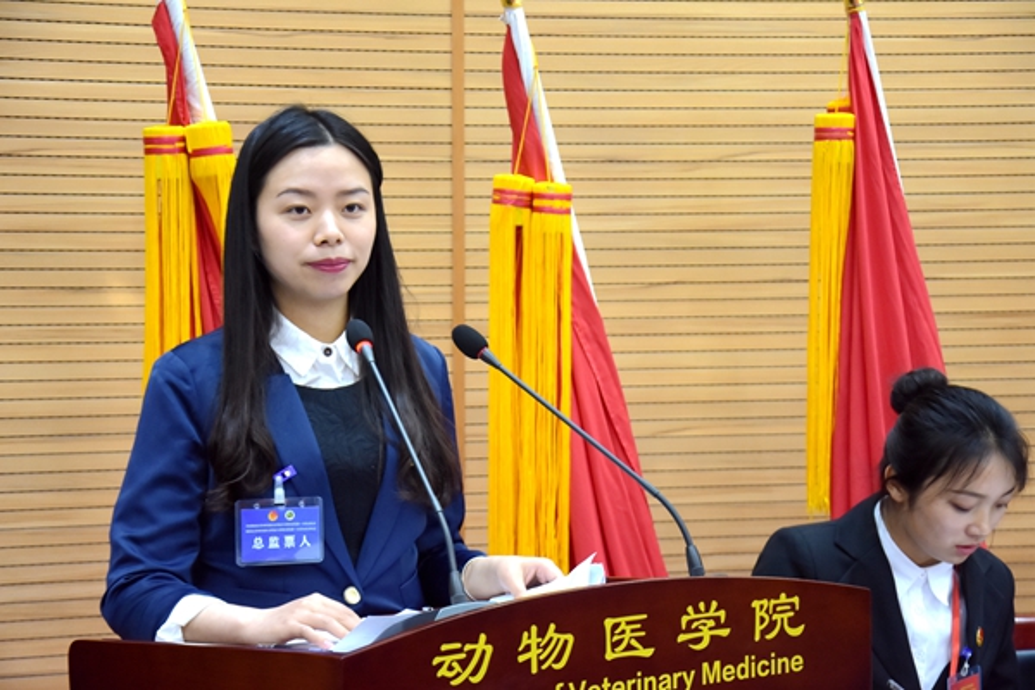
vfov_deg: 14.7
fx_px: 2674
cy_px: 345
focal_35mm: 93
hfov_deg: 21.9
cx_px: 518
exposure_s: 1/60
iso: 800
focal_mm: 62
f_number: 5.3
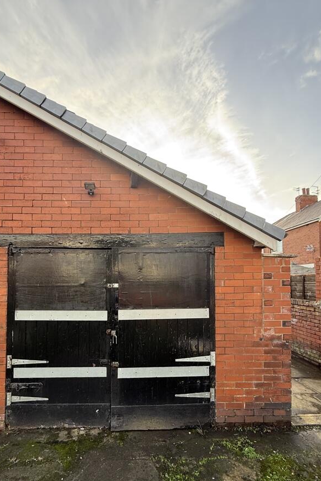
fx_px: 227
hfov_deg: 70.2
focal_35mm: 17
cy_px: 276
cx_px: 142
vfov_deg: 92.6
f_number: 2.2
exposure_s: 1/118
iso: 64
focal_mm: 2.22
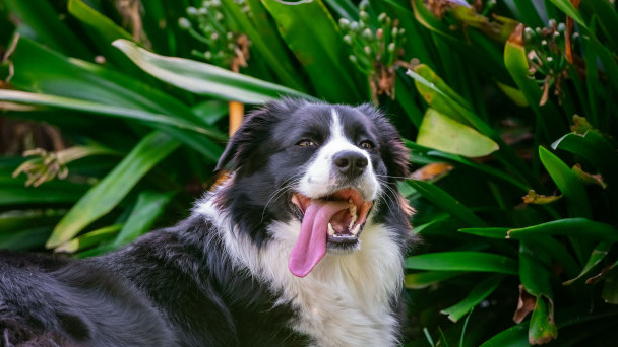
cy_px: 204
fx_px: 4834
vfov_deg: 4.1
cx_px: 310
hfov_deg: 7.3
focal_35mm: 295
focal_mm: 280
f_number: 5.6
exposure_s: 1/320
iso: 2200
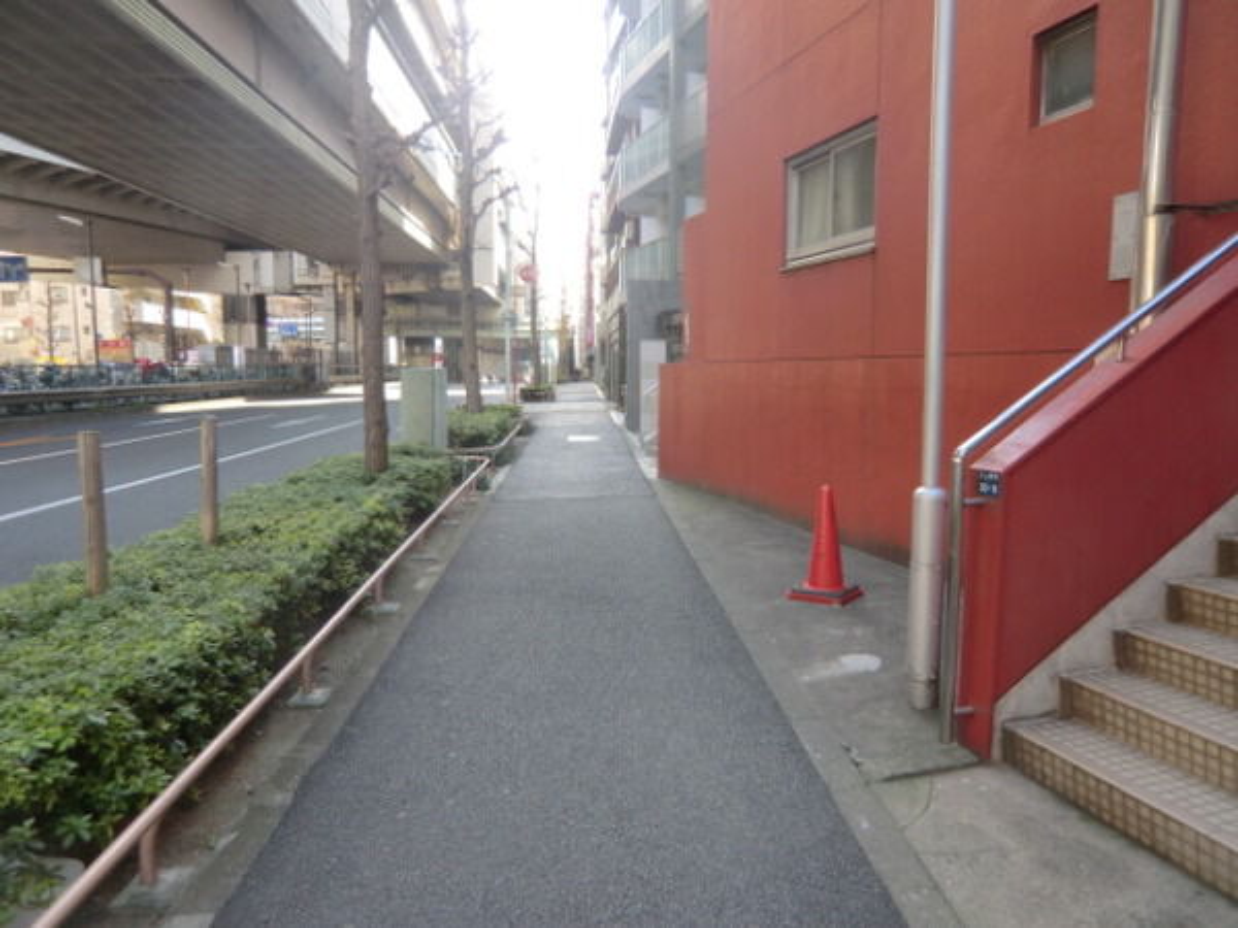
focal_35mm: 24
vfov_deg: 56.8
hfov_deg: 71.6
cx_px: 619
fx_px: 858
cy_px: 464
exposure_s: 1/60
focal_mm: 4.3
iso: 80
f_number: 3.2
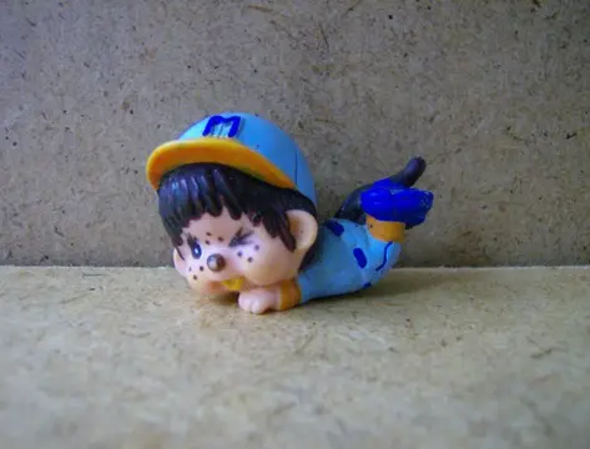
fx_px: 617
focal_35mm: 36
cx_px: 295
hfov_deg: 51.1
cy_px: 224
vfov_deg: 40.0
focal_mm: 6
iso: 200
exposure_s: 1/22.7
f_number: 2.8
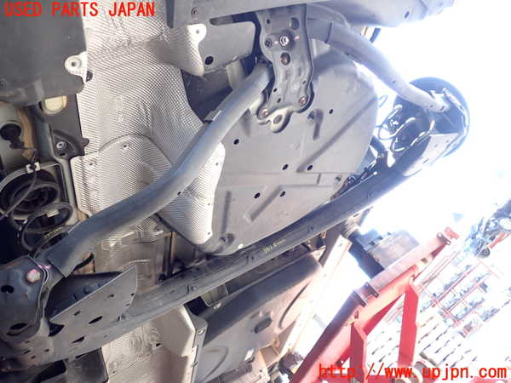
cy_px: 192
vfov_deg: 46.8
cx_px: 256
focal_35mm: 30
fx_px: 443
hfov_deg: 60.0
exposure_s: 1/60
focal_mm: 5.4
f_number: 2.3
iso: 100
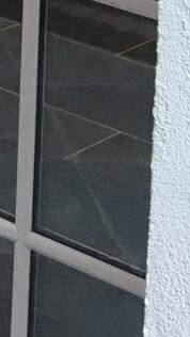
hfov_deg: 5.4
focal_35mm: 200
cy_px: -427
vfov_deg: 9.7
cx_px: -549
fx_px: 1789
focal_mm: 4.15
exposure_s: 1/30
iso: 40
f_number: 2.2
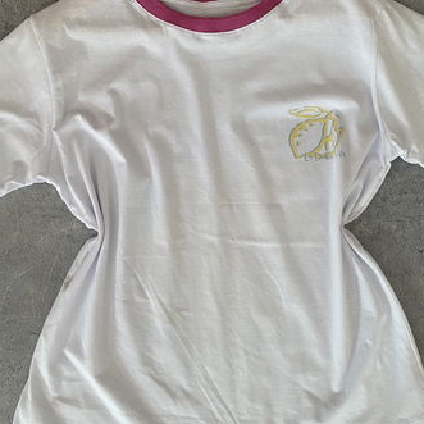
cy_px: 175
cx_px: 208
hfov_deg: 44.9
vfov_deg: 44.7
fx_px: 513
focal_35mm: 37
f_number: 1.8
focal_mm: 4.25
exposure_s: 1/60
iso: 400
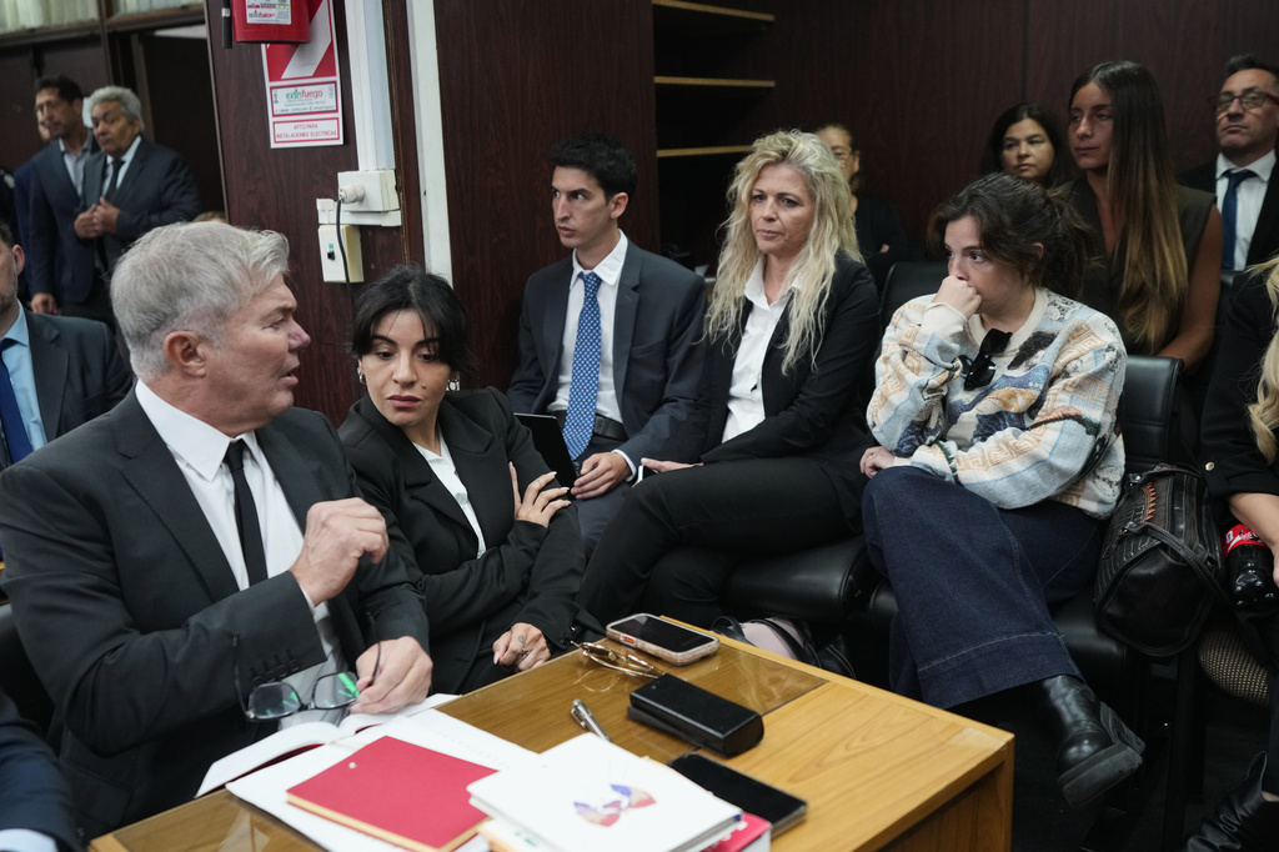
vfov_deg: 37.8
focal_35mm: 35
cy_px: 426
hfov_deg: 54.4
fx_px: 1243
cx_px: 640
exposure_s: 1/320
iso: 2500
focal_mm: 35
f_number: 2.8
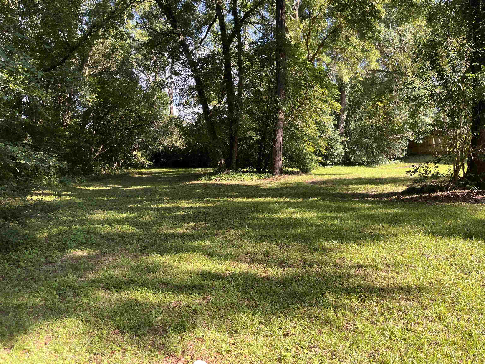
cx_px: 242
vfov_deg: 53.1
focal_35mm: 26
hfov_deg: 67.3
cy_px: 182
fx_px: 364
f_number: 1.6
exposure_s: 1/325
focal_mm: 5.1
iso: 50
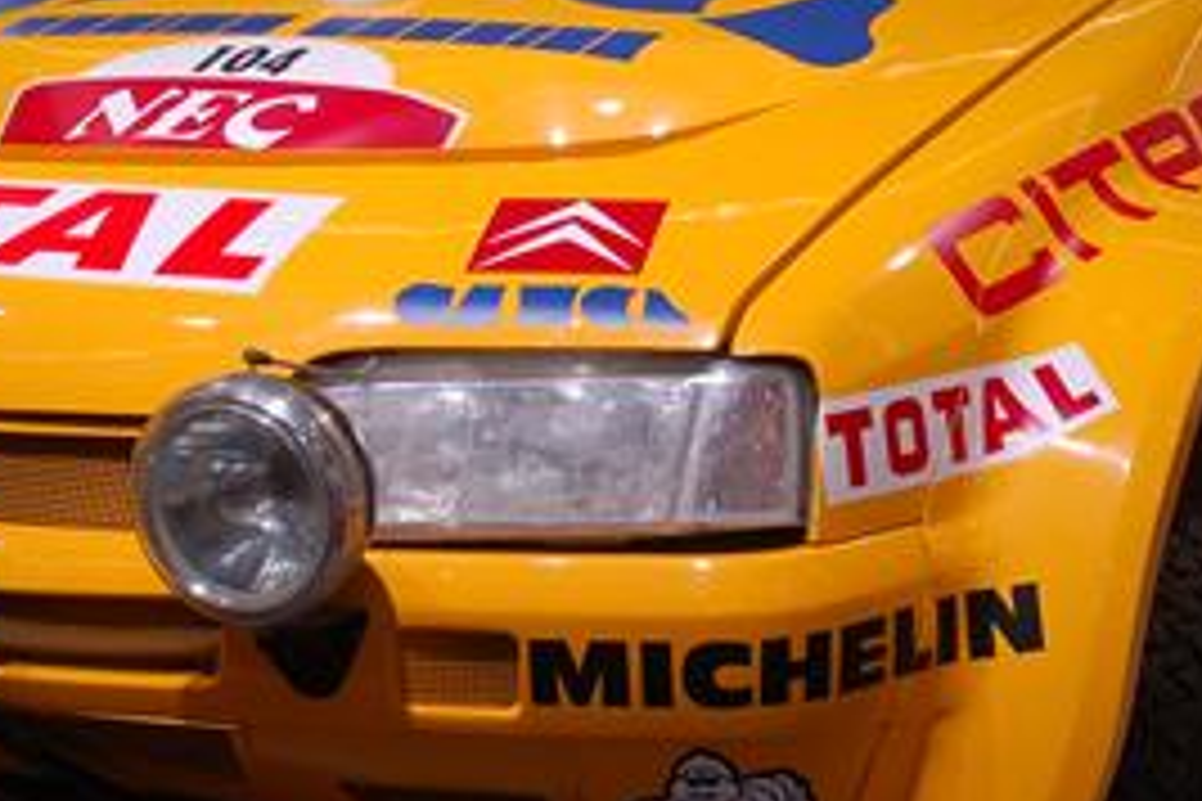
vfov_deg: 11.7
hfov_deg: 17.4
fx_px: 3918
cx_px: 763
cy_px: 342
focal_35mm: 117
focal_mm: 29
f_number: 5.6
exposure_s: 1/125
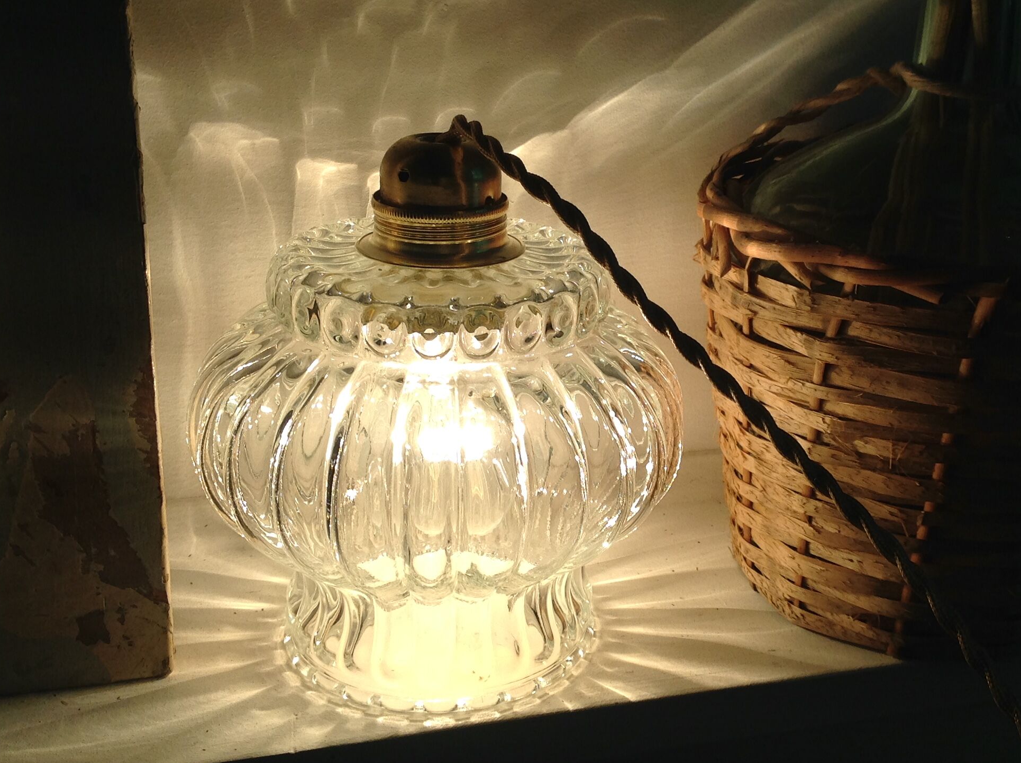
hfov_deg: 40.4
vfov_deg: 30.8
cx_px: 585
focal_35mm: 47
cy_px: 359
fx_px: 1384
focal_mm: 4.28
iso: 50
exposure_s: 1/369
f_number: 2.4
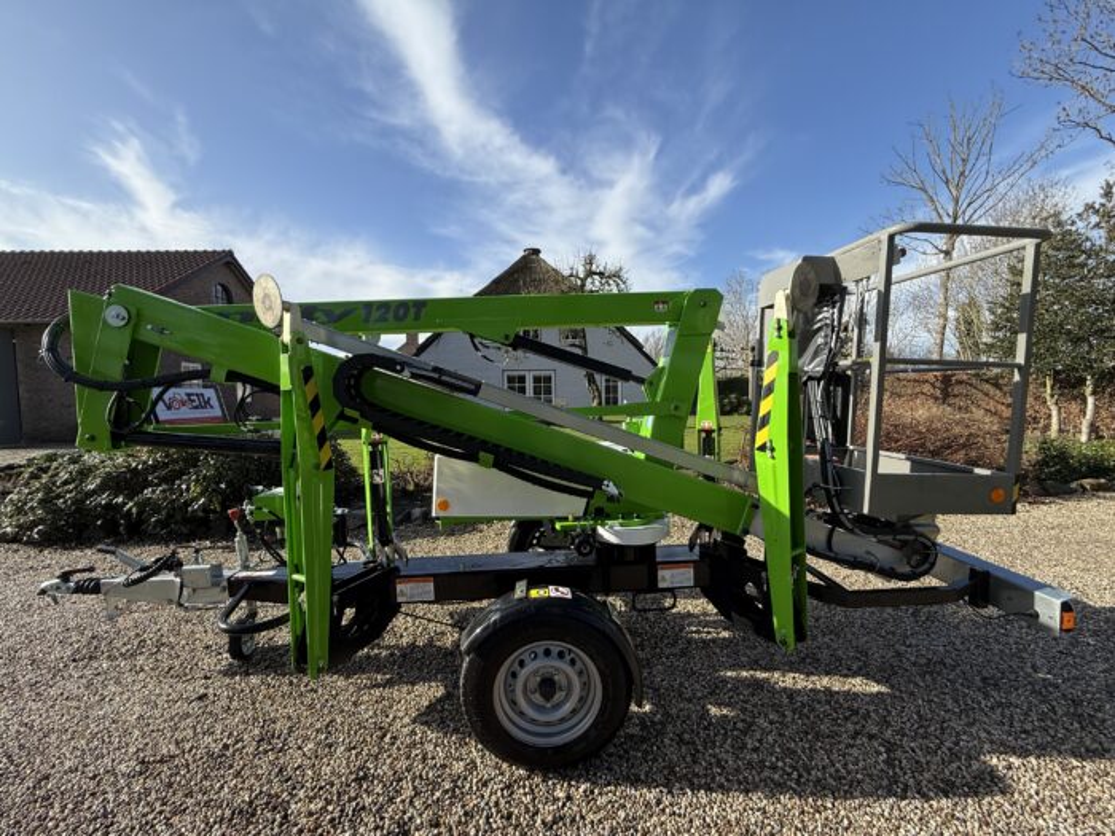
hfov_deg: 102.1
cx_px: 558
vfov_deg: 85.7
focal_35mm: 14
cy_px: 418
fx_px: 451
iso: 64
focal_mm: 2.22
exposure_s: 1/985
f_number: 2.2
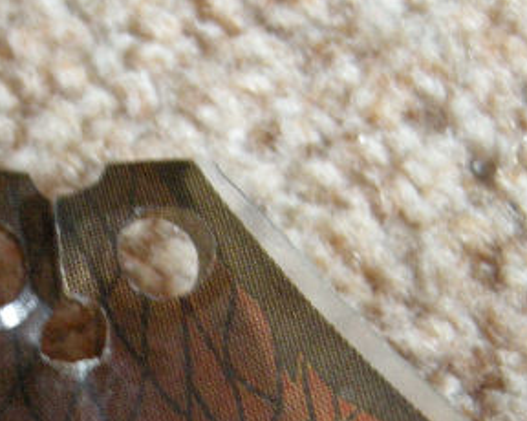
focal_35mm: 95
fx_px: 1481
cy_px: 461
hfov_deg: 19.9
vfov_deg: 15.7
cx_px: 82
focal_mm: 7.5
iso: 400
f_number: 2.7
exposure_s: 1/15.1
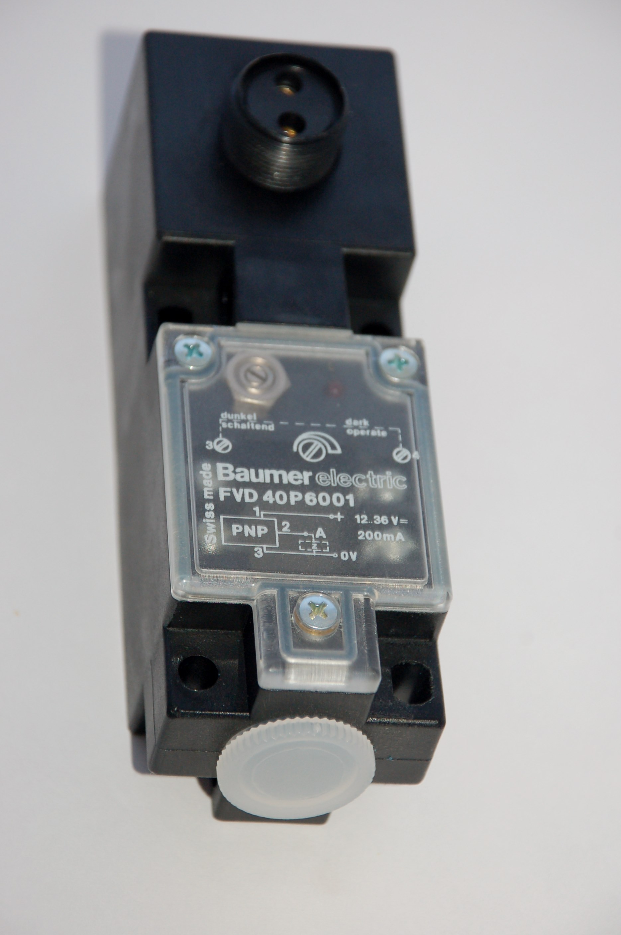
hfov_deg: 8.1
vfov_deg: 12.2
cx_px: 300
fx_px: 4369
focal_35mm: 169
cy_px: 463
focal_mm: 105
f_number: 5.6
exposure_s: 1/60
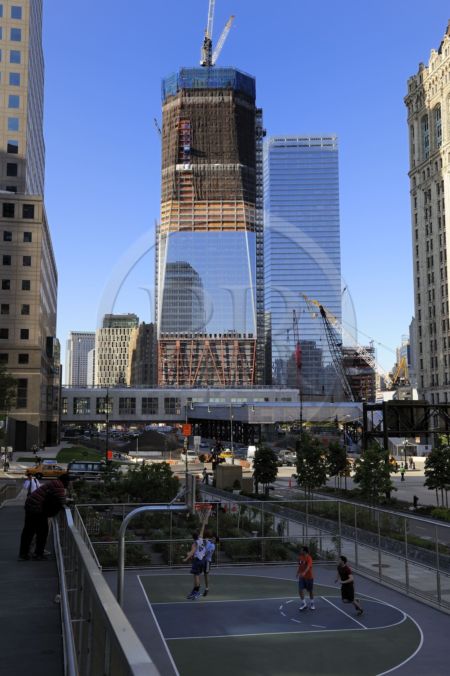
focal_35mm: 36
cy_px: 338
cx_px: 225
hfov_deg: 36.9
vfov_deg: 53.1
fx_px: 675
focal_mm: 36
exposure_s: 1/200
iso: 200
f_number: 7.1
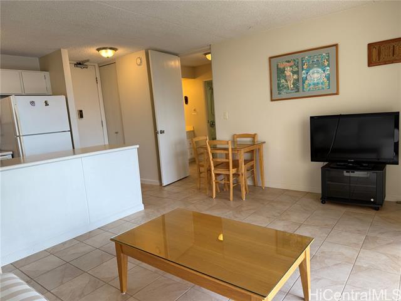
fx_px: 278
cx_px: 200
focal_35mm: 24
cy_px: 150
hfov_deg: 71.6
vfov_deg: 56.8
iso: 50
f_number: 1.78
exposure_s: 1/126
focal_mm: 6.76
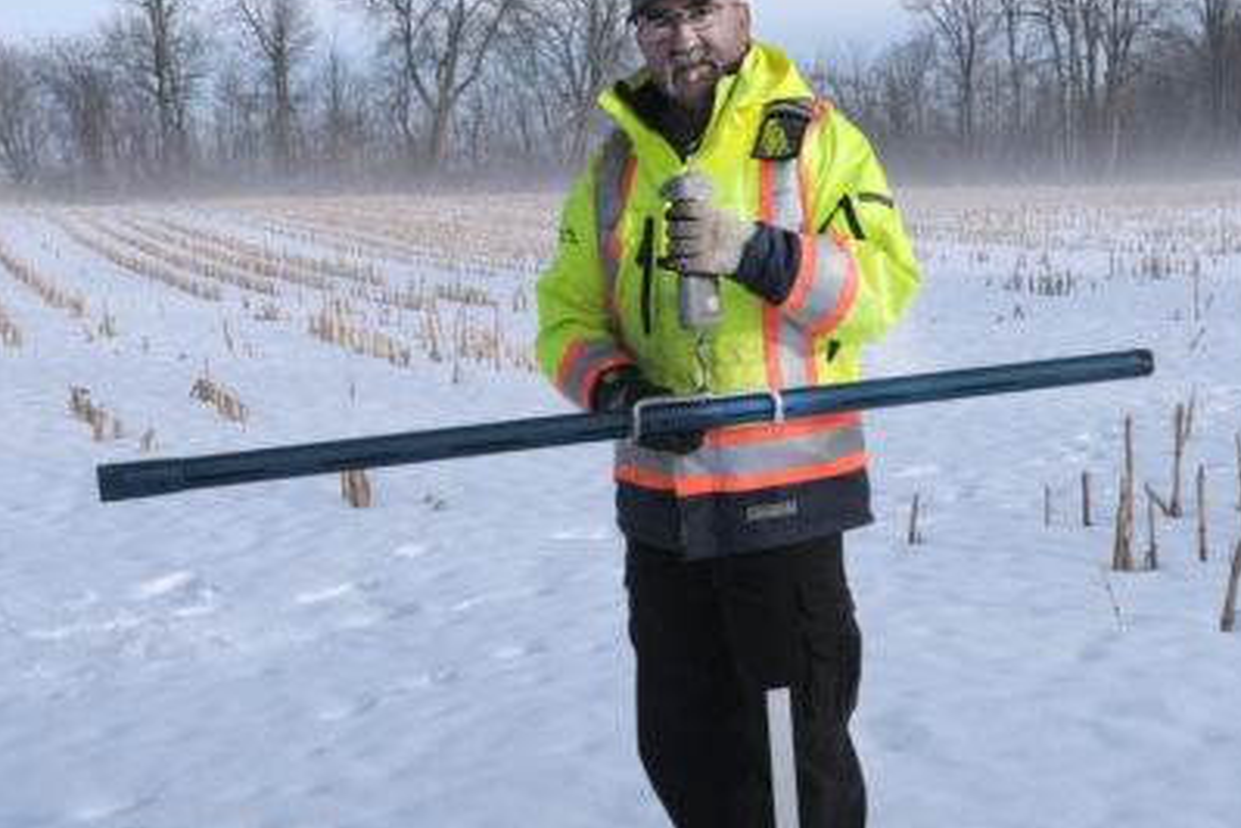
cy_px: 458
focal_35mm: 52
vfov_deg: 26.0
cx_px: 687
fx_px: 1792
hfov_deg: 38.1
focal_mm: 17.7
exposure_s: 1/280
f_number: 10
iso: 160
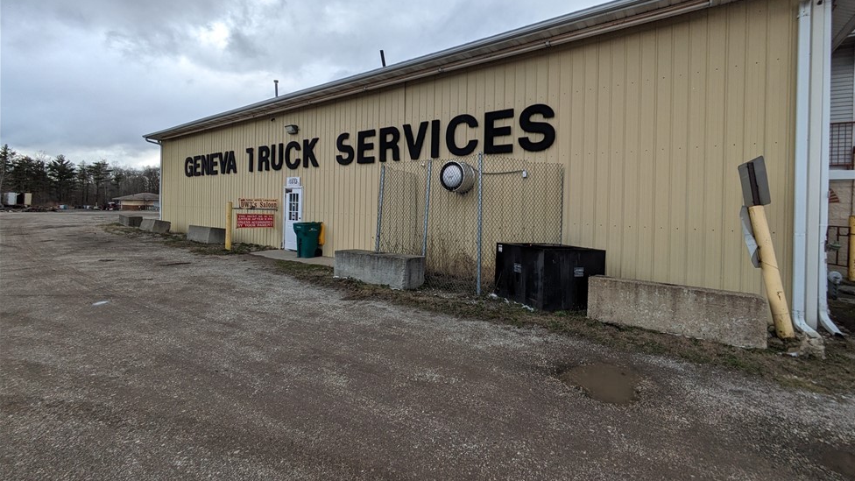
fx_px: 363
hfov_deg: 99.3
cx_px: 447
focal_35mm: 16
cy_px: 205
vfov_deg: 66.7
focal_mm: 1.83
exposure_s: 1/641
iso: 49
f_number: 2.2
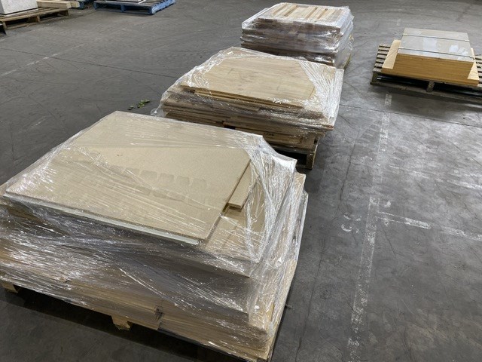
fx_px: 362
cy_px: 181
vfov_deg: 53.1
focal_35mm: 26
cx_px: 241
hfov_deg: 67.3
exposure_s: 1/106
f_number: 1.8
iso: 125
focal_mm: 4.25
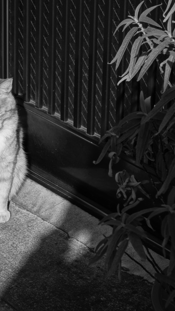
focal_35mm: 158
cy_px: 155
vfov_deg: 13.6
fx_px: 1303
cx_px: -16
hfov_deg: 7.6
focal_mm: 37.1
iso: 125
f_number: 9
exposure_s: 1/250
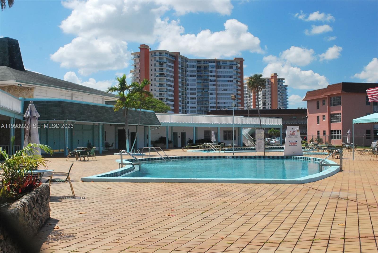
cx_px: 189
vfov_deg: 30.9
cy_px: 126
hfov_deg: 44.9
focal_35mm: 44
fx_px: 457
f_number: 13
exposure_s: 1/640
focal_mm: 29
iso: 800
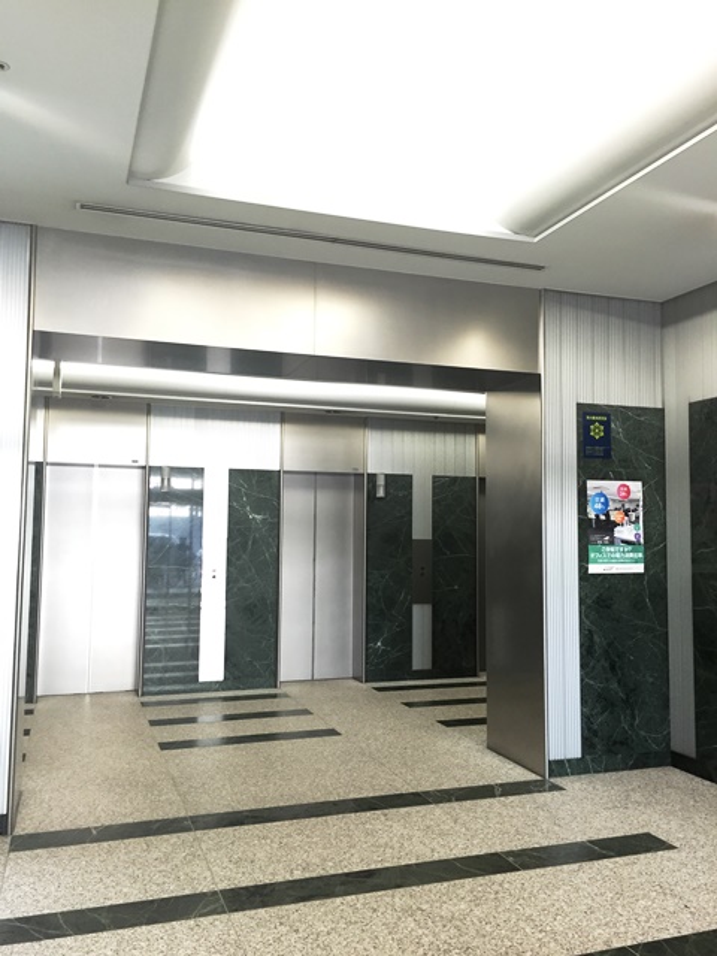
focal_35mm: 29
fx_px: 801
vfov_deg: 61.7
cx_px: 358
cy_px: 478
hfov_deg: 48.2
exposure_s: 1/30
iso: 100
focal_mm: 4.15
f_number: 2.2
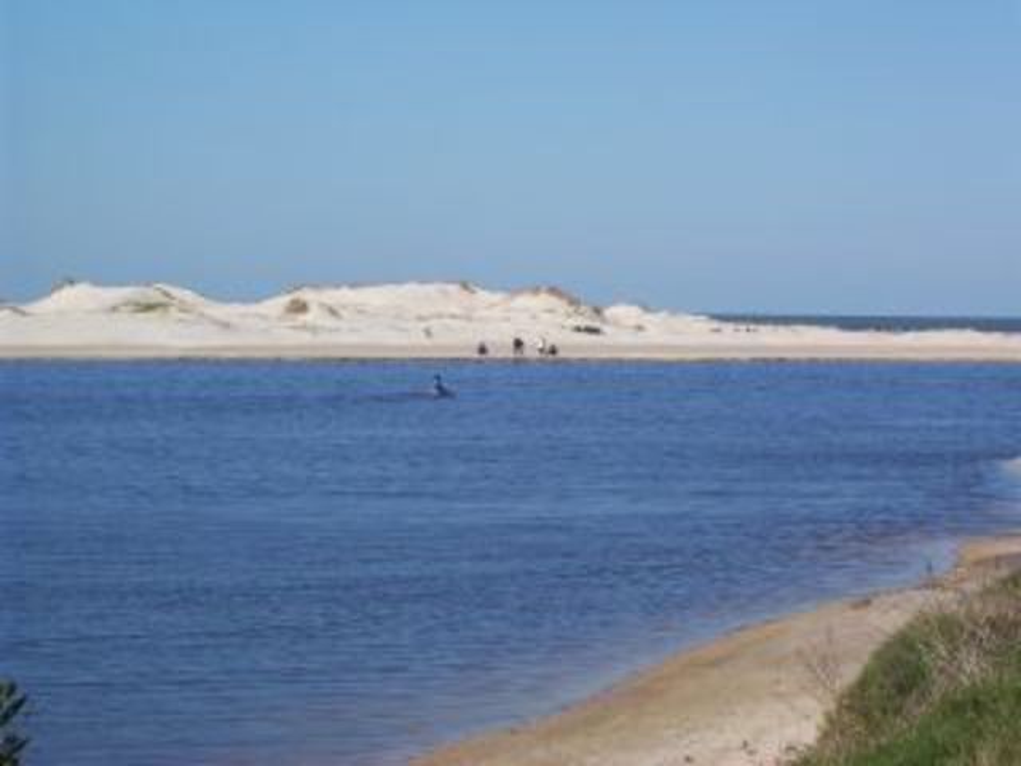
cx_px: 510
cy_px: 383
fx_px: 3657
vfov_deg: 12.0
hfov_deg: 15.9
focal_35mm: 124
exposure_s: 1/399
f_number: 8.71
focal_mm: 16.3
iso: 100
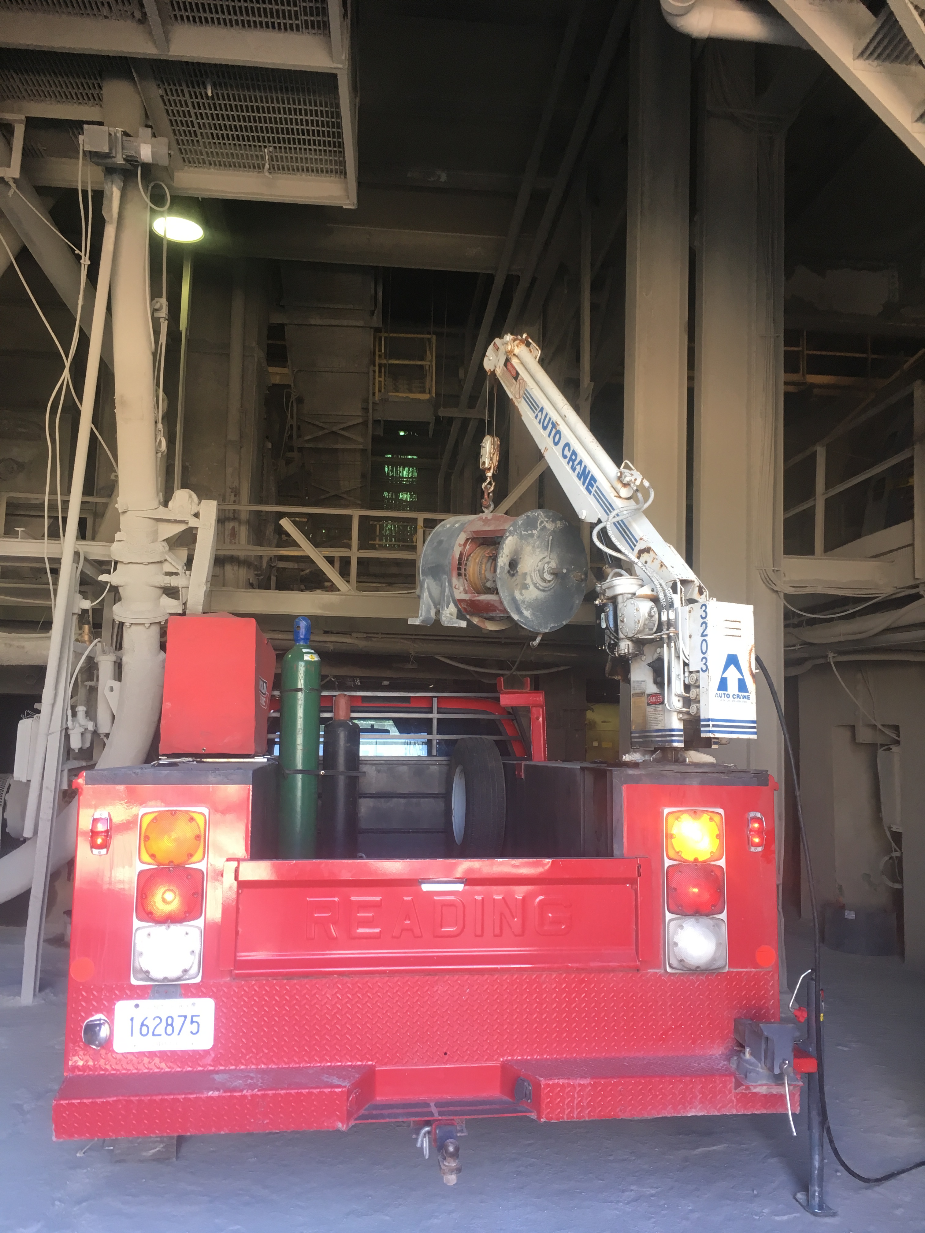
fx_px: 1033
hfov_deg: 48.2
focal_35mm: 29
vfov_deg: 61.7
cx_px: 462
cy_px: 616
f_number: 2.2
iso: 50
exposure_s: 1/30
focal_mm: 4.15
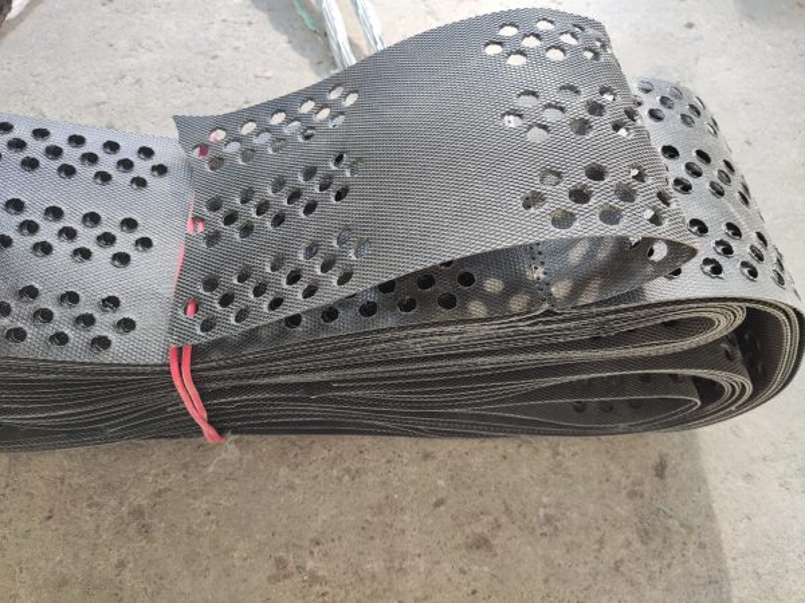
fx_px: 581
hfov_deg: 69.4
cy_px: 302
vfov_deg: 54.9
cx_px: 402
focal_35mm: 25
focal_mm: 4.71
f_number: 1.79
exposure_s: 1/50
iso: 61
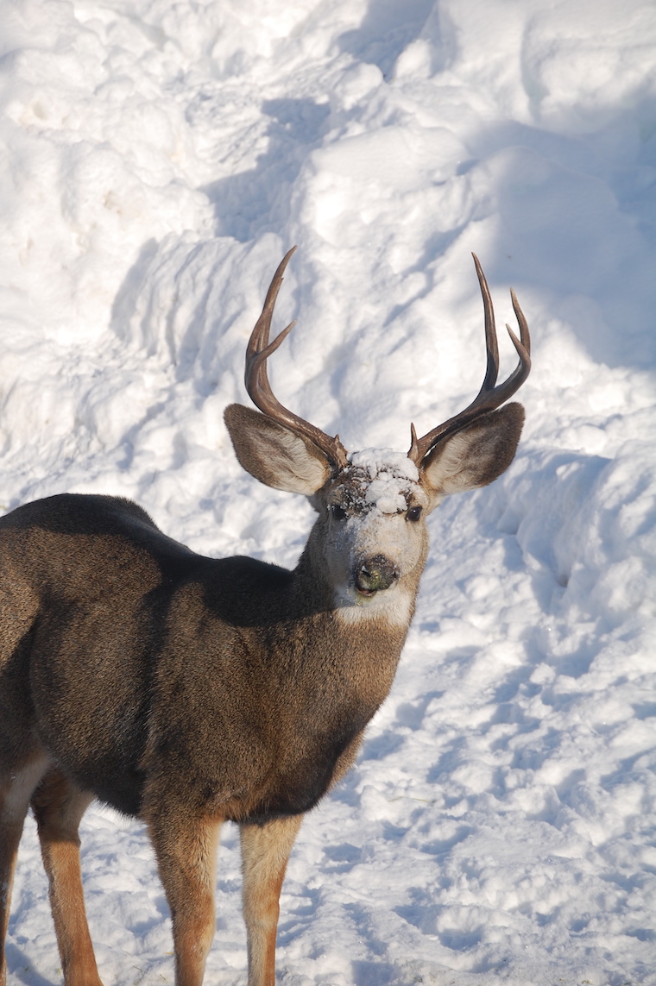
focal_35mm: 188
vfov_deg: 11.0
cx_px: 328
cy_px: 493
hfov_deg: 7.3
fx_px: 5134
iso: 200
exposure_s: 1/800
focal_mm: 125
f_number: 7.1
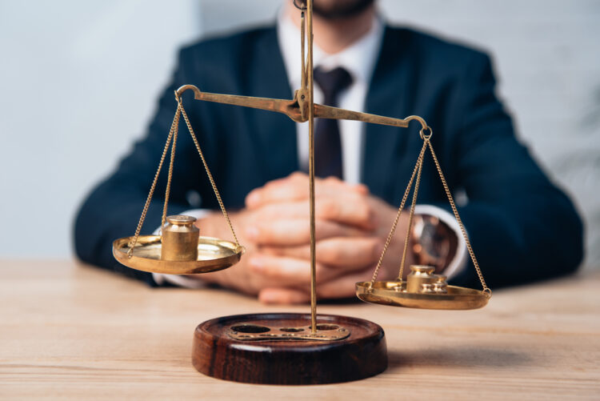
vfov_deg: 23.4
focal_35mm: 58
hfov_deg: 34.5
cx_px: 300
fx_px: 967
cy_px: 200
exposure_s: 1/200
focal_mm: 58
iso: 125
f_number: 3.5
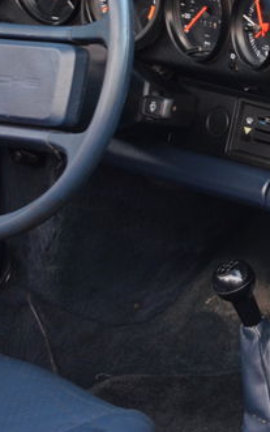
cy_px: 132
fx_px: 2001
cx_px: 343
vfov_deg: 12.3
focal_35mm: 170
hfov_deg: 7.6
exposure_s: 1/30
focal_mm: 48
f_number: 4.8
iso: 1250
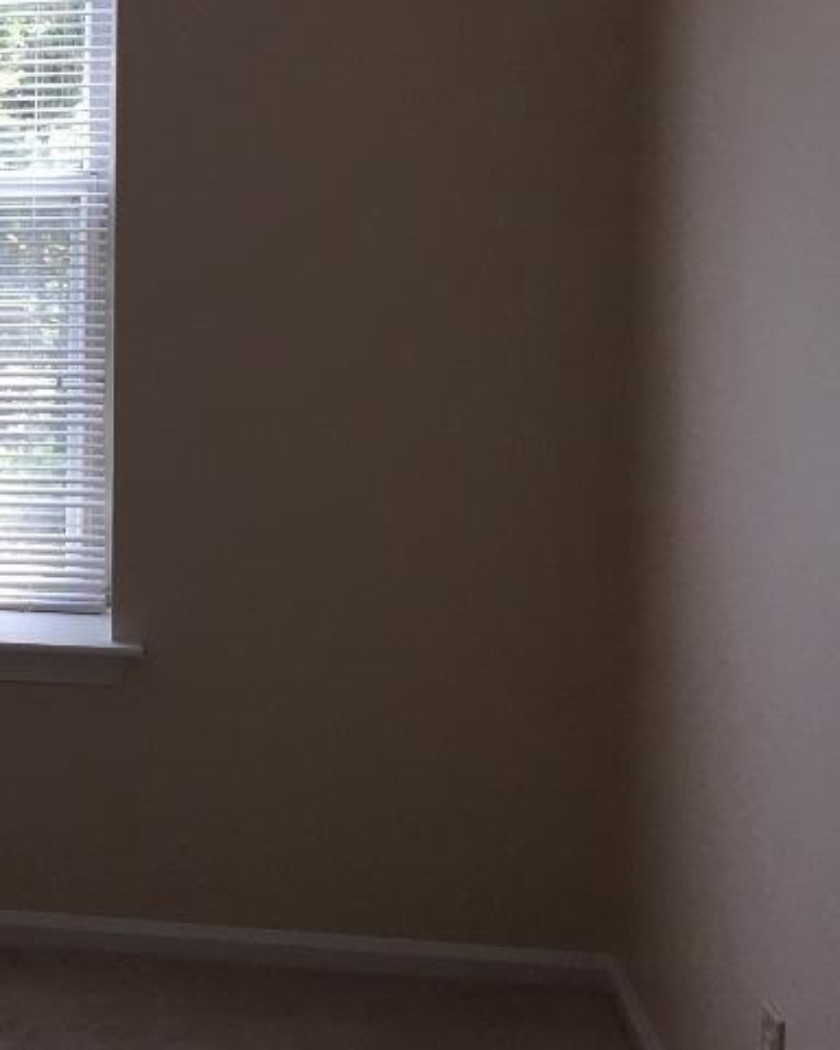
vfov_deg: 22.4
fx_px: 2641
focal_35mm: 85
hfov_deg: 15.5
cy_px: 394
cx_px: -665
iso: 50
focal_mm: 4.15
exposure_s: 1/120
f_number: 2.2
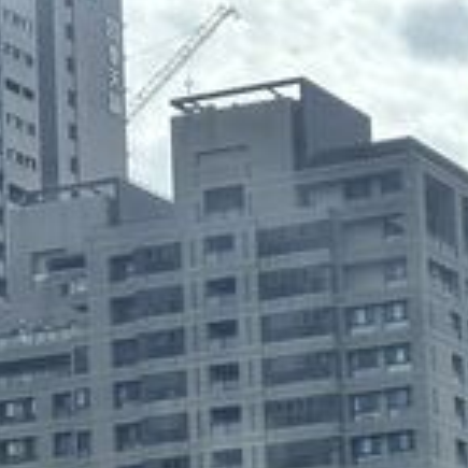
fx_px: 2677
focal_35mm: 175
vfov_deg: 9.7
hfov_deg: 9.3
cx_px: 962
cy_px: 710
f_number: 1.78
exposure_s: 1/2597
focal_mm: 6.86
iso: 64
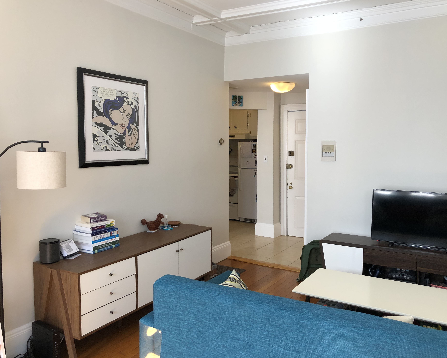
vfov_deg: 48.5
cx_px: 243
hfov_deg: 58.7
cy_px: 180
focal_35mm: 30
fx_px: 397
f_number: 1.8
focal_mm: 3.99
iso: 25
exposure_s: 1/30
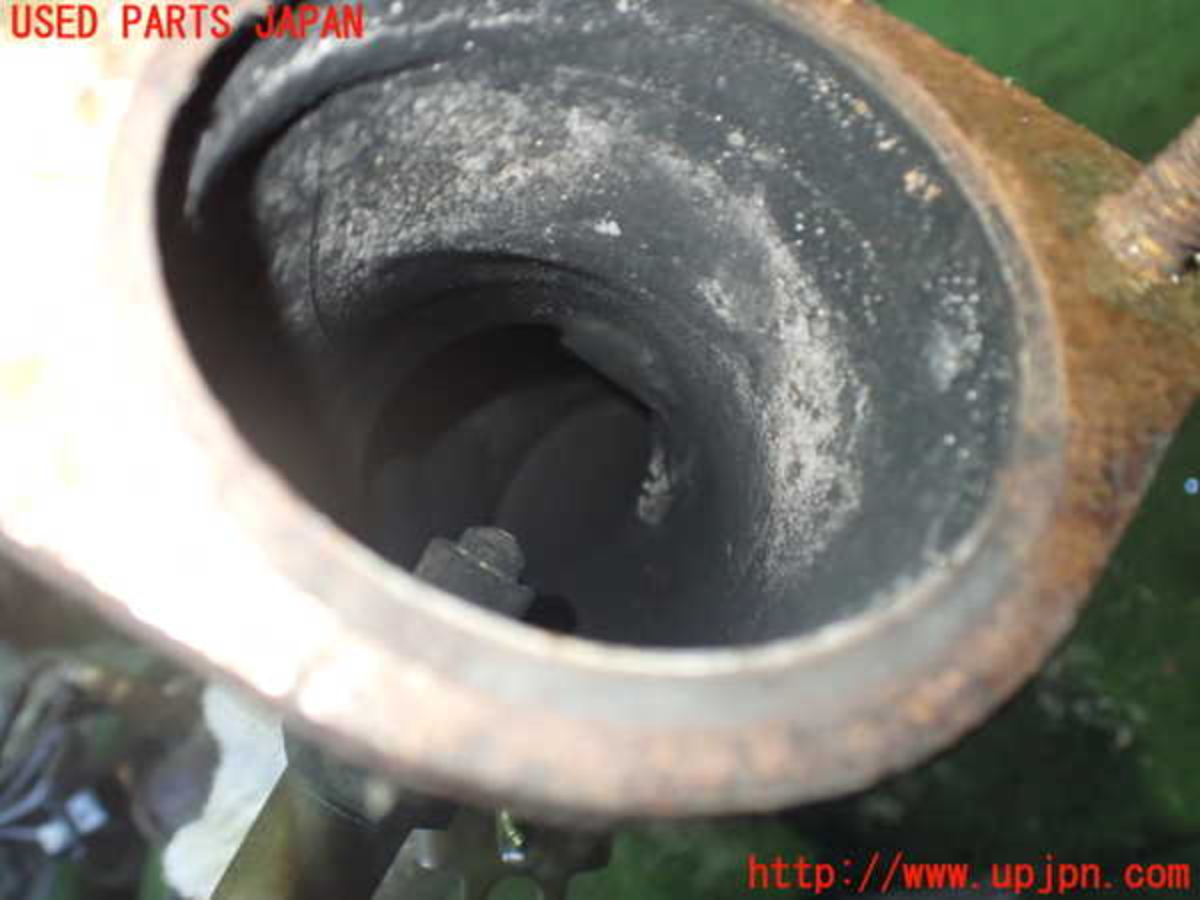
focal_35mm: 30
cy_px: 450
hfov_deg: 60.0
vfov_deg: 46.8
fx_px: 1040
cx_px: 600
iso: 800
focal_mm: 5.4
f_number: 2.3
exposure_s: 1/60
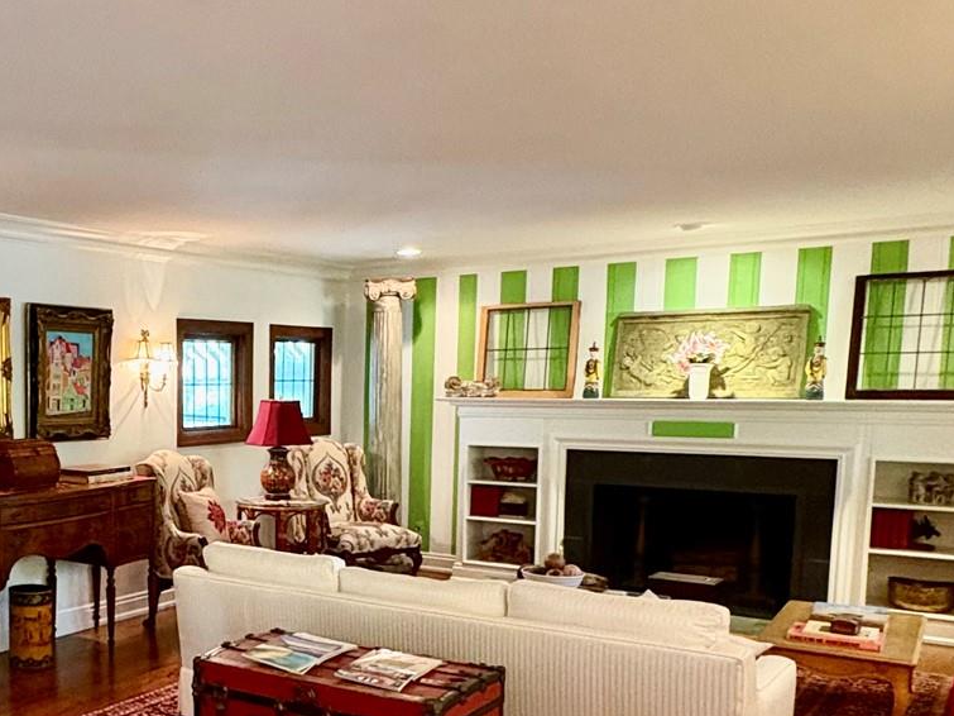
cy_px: 505
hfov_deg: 44.6
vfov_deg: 37.1
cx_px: 99
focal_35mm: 38
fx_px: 1047
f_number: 2.2
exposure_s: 1/60
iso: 500
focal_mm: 2.22
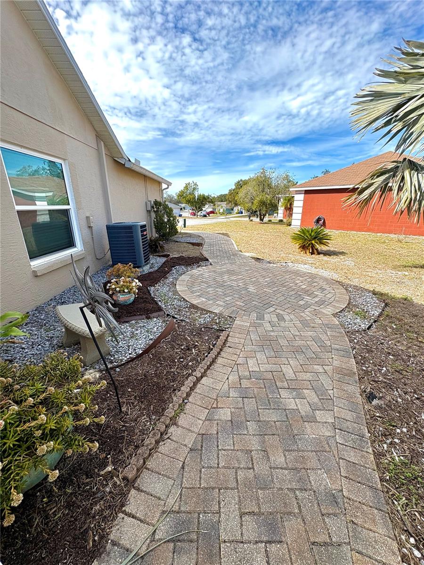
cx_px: 212
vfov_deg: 102.1
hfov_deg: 85.7
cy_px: 282
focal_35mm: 14
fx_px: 229
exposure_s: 1/921
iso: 40
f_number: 2.2
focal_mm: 2.22
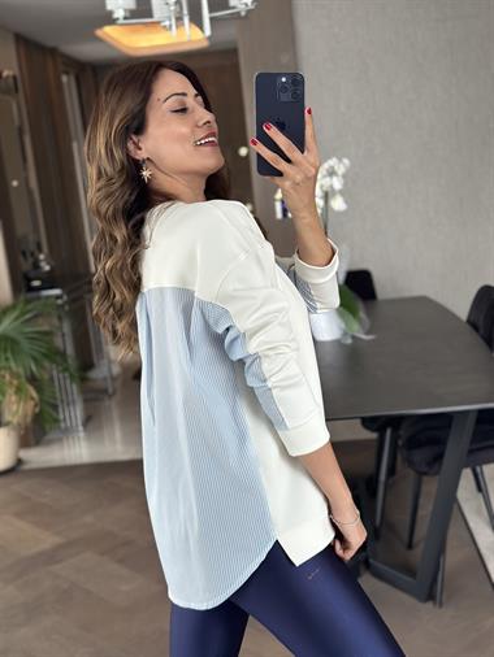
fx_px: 913
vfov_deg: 39.6
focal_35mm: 48
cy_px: 328
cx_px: 247
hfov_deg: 30.3
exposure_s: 1/60
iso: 250
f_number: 1.78
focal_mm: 6.86
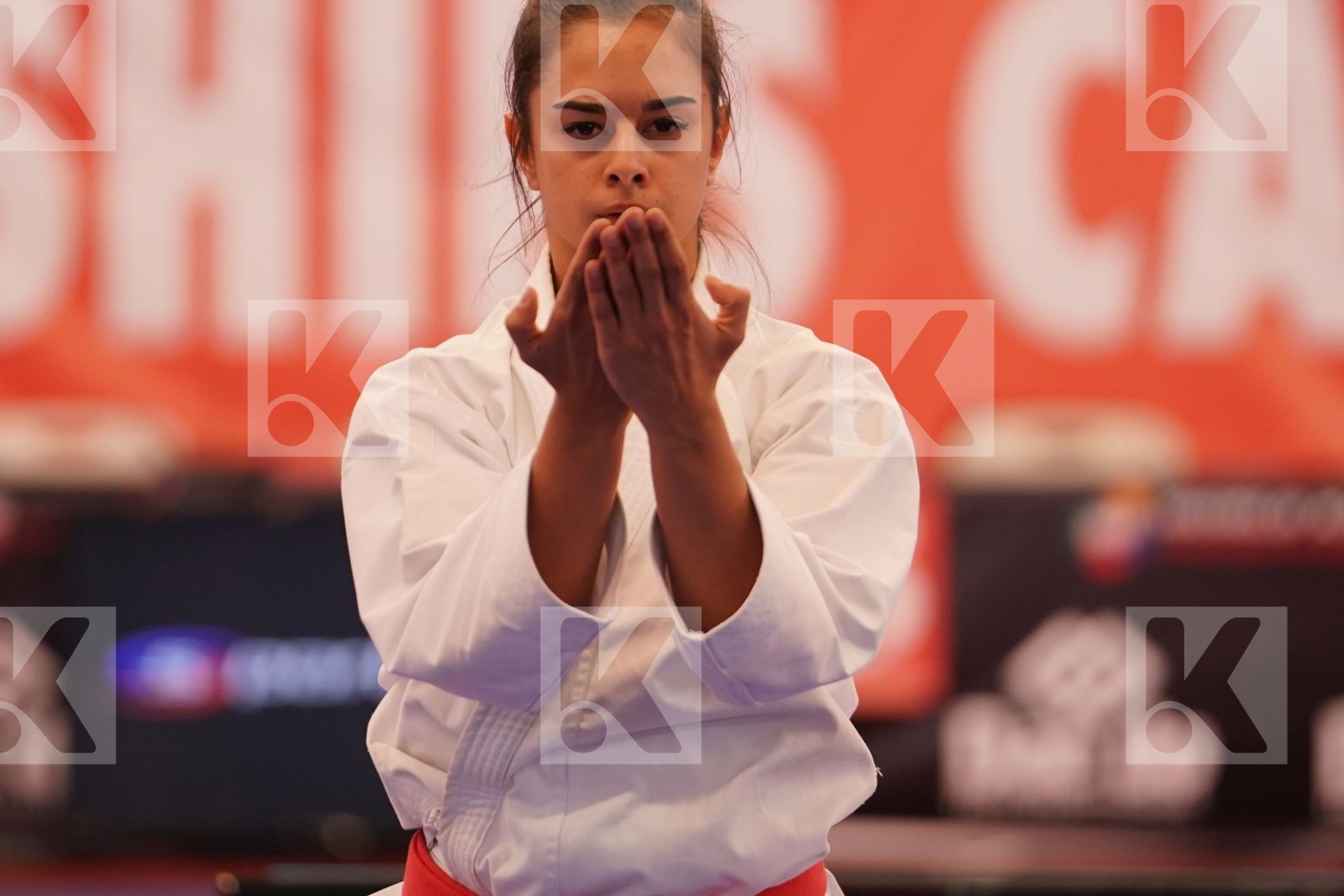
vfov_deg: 4.0
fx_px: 12952
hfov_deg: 5.9
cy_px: 378
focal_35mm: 347
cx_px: 621
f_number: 2.8
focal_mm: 200
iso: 1000
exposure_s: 1/500
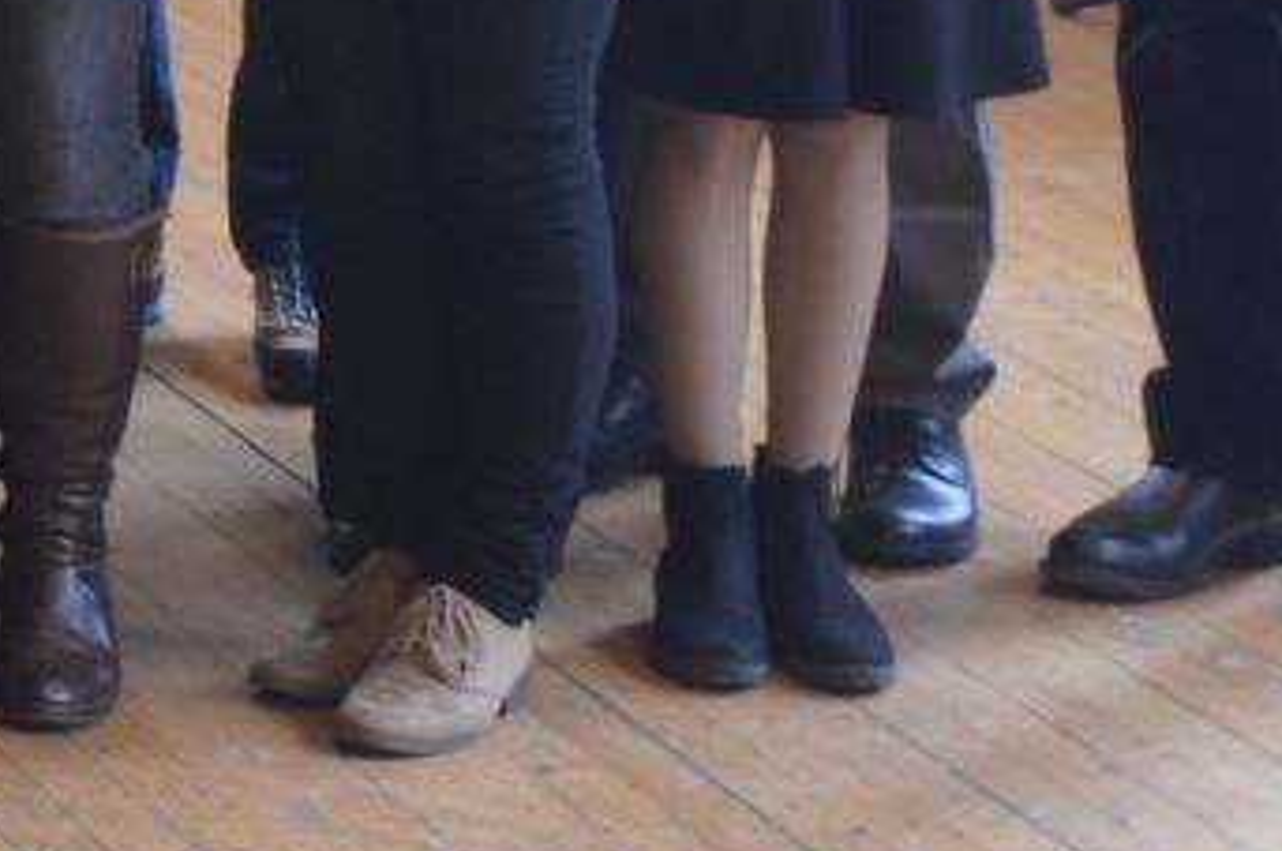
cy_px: -1327
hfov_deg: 9.1
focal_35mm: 199
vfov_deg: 6.5
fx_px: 7072
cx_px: -1970
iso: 250
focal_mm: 23
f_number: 4.5
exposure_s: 1/8
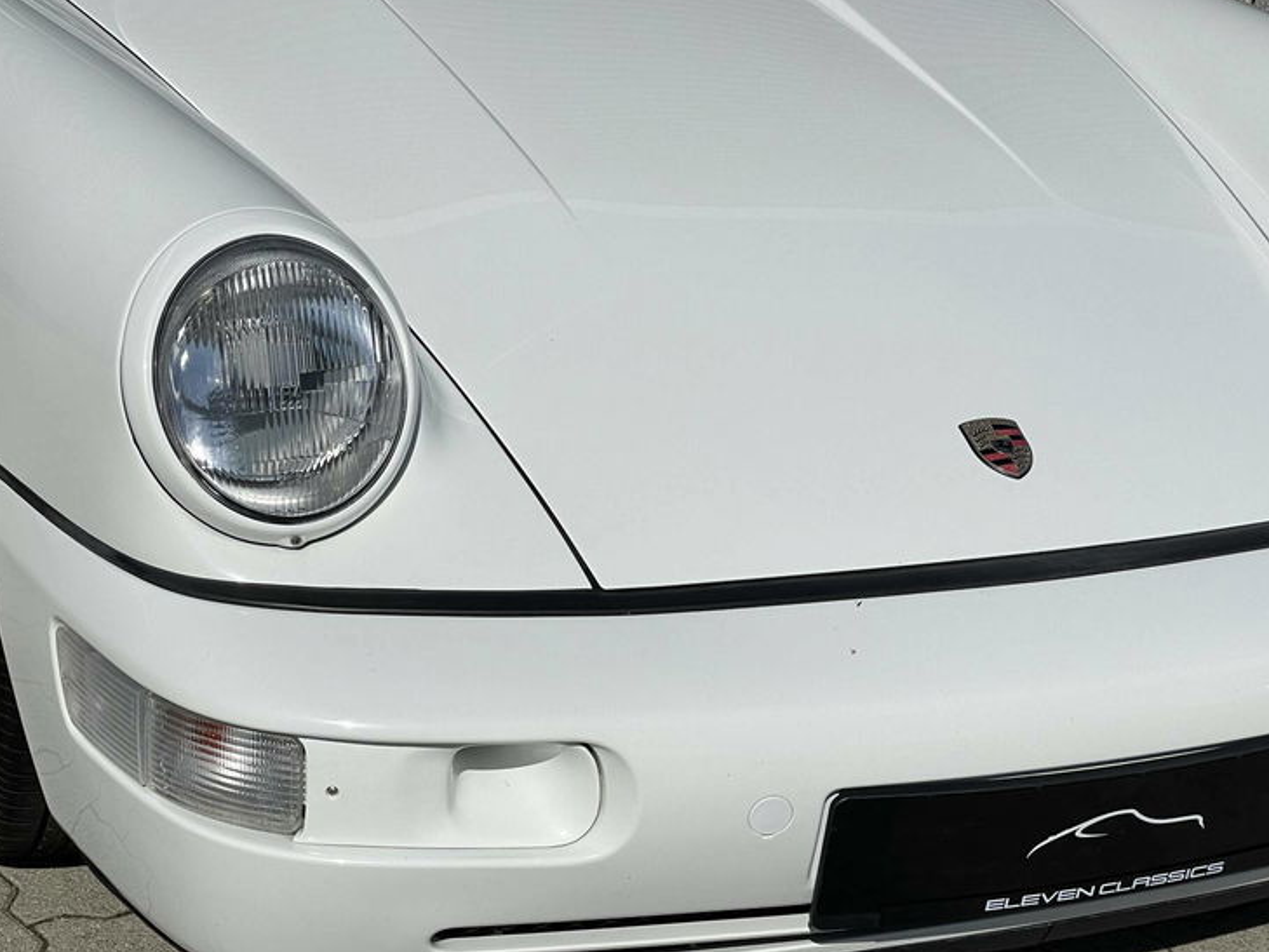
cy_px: 578
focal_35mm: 73
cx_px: 491
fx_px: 2677
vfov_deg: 20.1
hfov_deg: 26.6
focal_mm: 6
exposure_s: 1/7937
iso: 25
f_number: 2
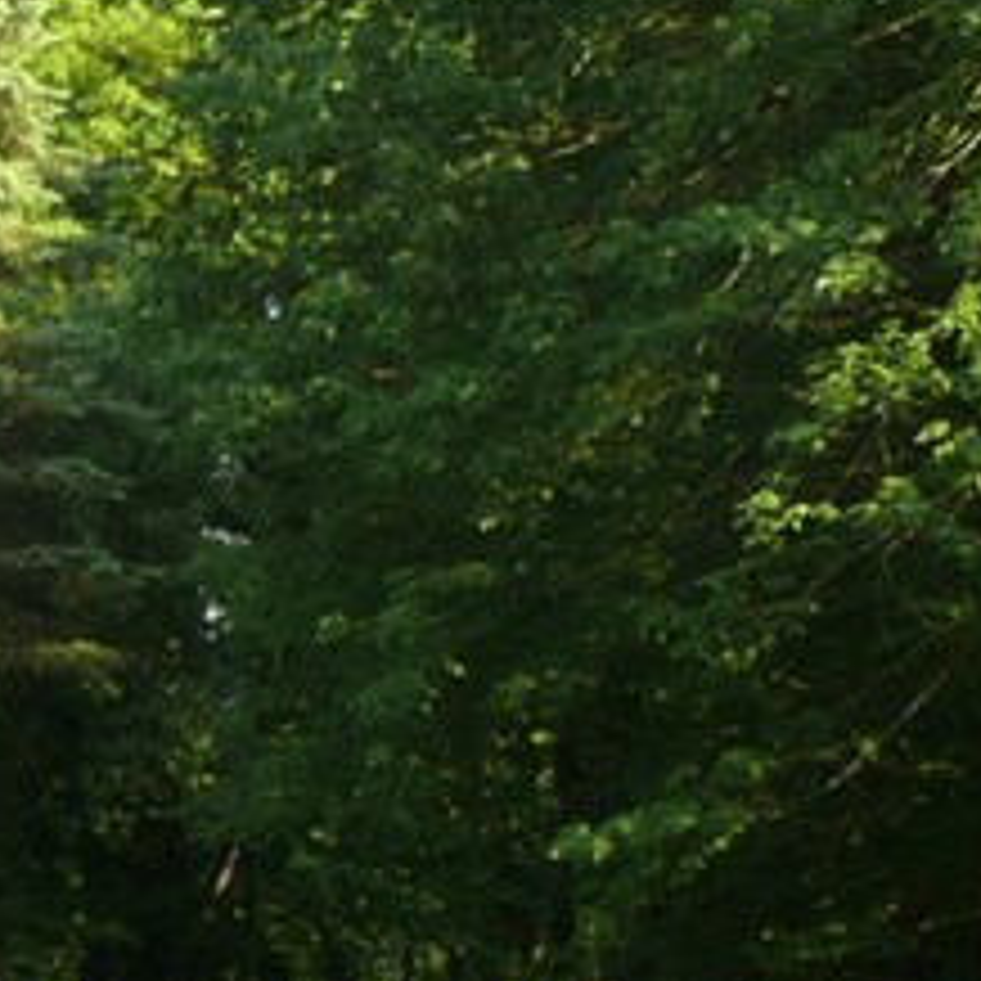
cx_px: -882
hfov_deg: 11.1
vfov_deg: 11.3
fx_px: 4649
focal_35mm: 145
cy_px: 1696
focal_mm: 7.4
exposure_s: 1/160
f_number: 4
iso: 100
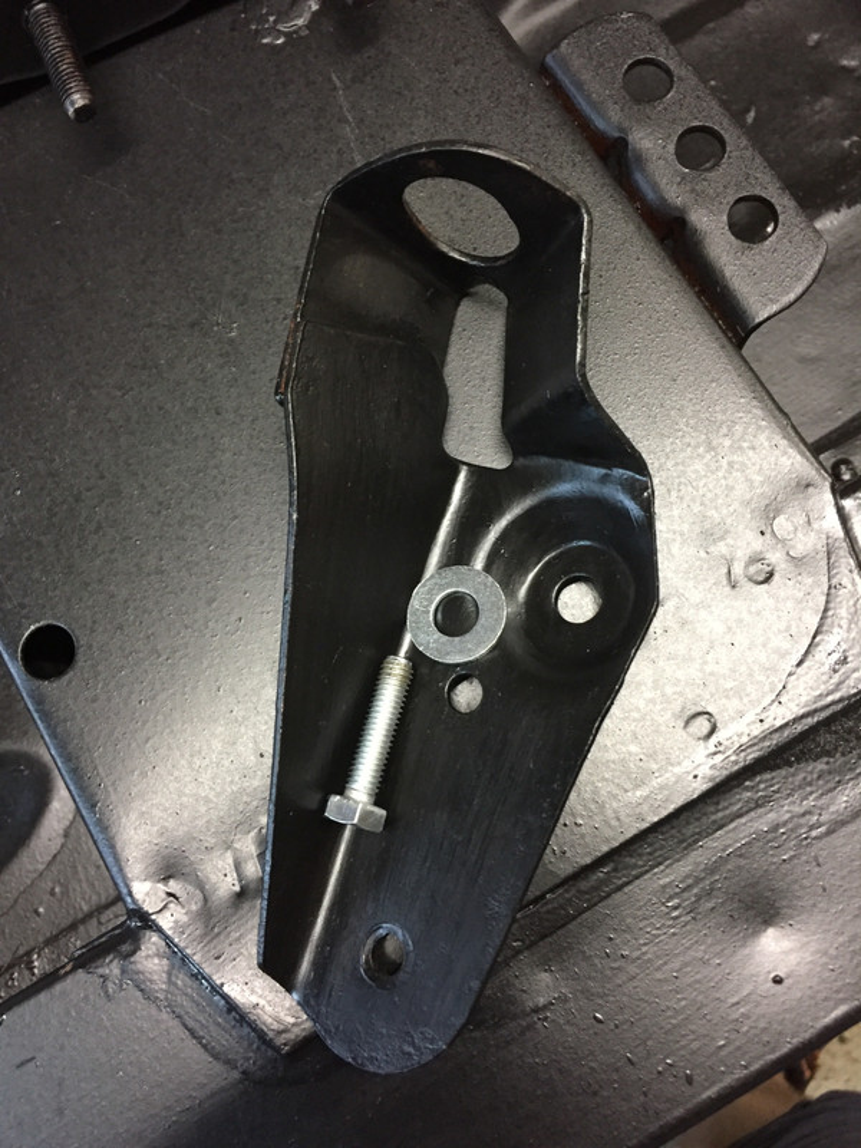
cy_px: 574
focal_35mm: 29
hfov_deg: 48.2
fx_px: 962
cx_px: 430
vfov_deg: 61.7
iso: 250
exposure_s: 1/20
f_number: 2.2
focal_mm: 4.15
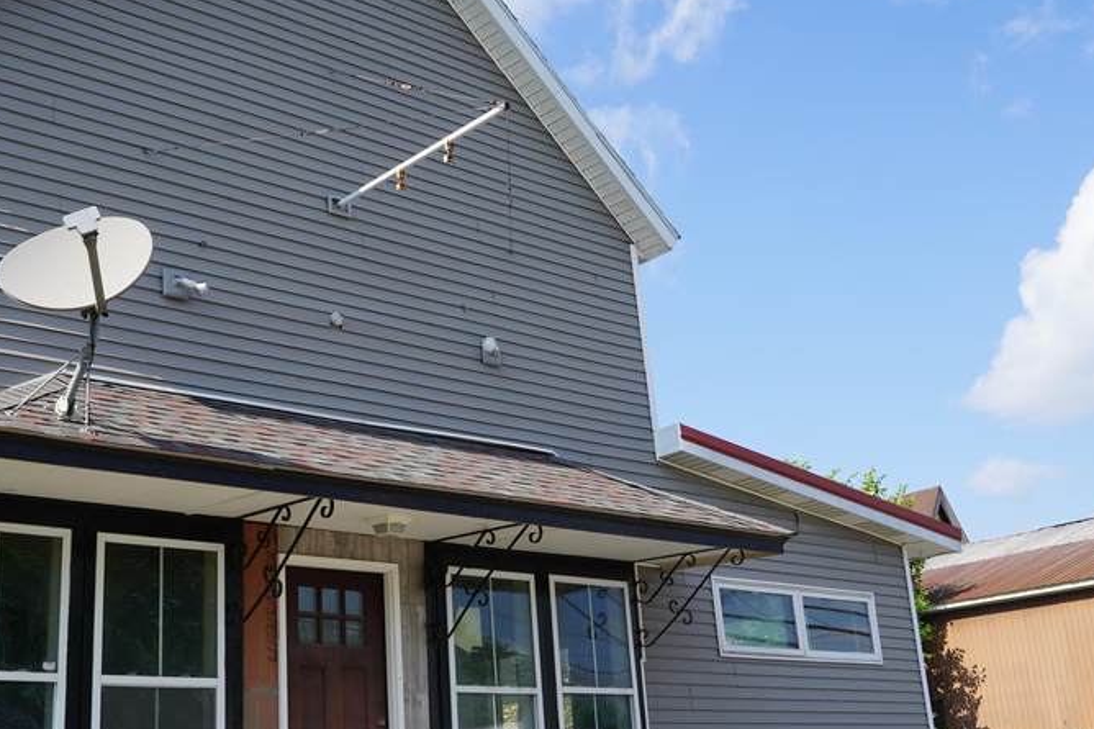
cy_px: 391
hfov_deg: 42.1
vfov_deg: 29.2
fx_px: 1397
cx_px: 359
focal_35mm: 46
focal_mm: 24
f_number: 9
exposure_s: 1/125
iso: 100
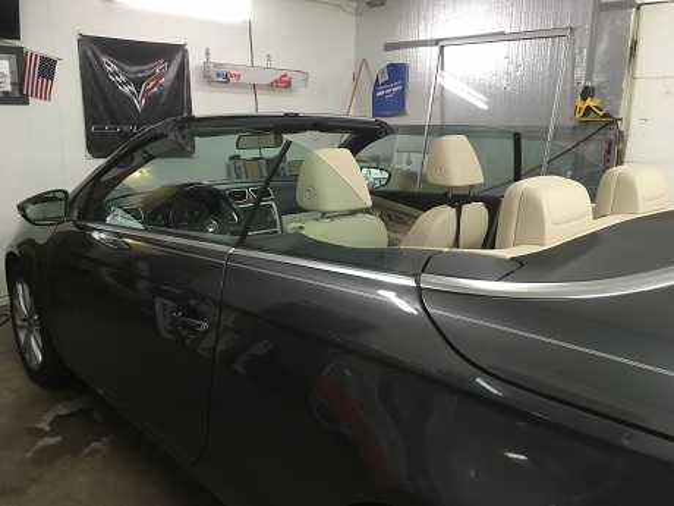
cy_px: 253
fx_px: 565
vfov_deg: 48.2
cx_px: 337
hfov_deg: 61.7
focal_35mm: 29
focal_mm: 4.15
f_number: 2.2
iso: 80
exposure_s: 1/30
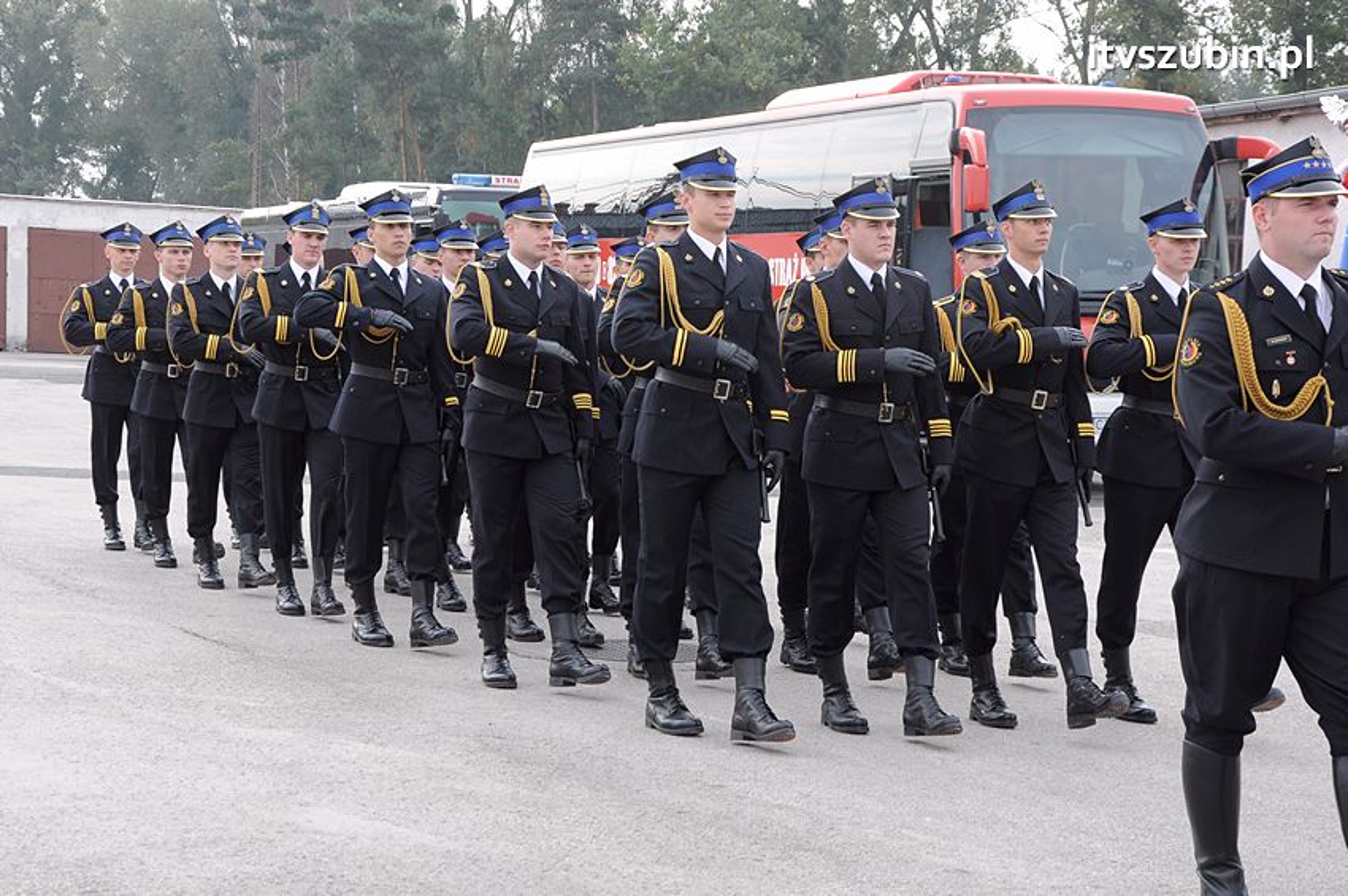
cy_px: 448
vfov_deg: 18.1
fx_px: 2806
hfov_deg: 27.0
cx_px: 674
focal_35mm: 75
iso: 500
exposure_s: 1/250
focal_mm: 50
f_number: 8
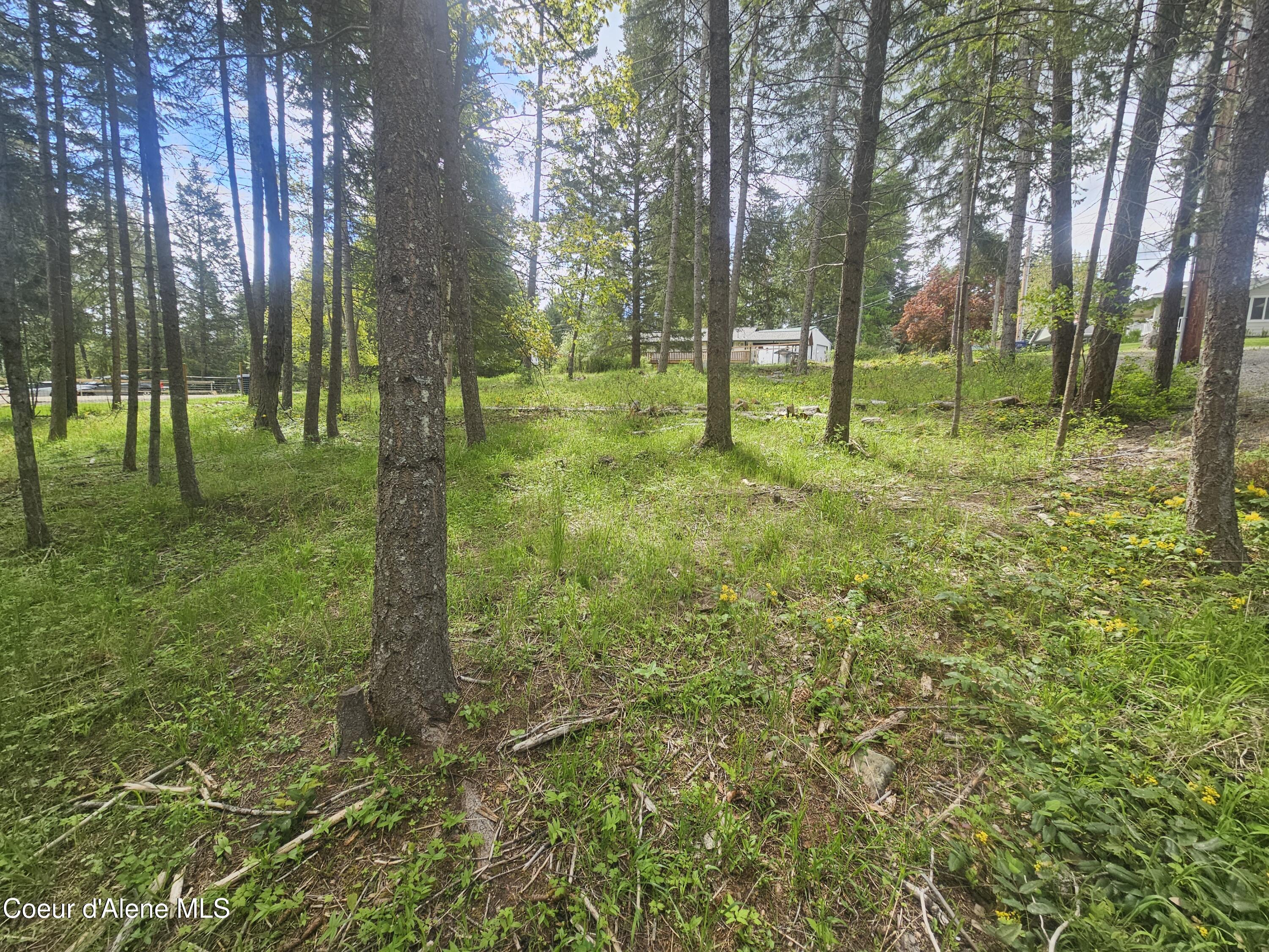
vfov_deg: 89.9
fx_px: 477
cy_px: 476
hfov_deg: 106.2
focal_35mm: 13
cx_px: 634
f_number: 2.2
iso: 50
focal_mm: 2.2
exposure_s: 1/372
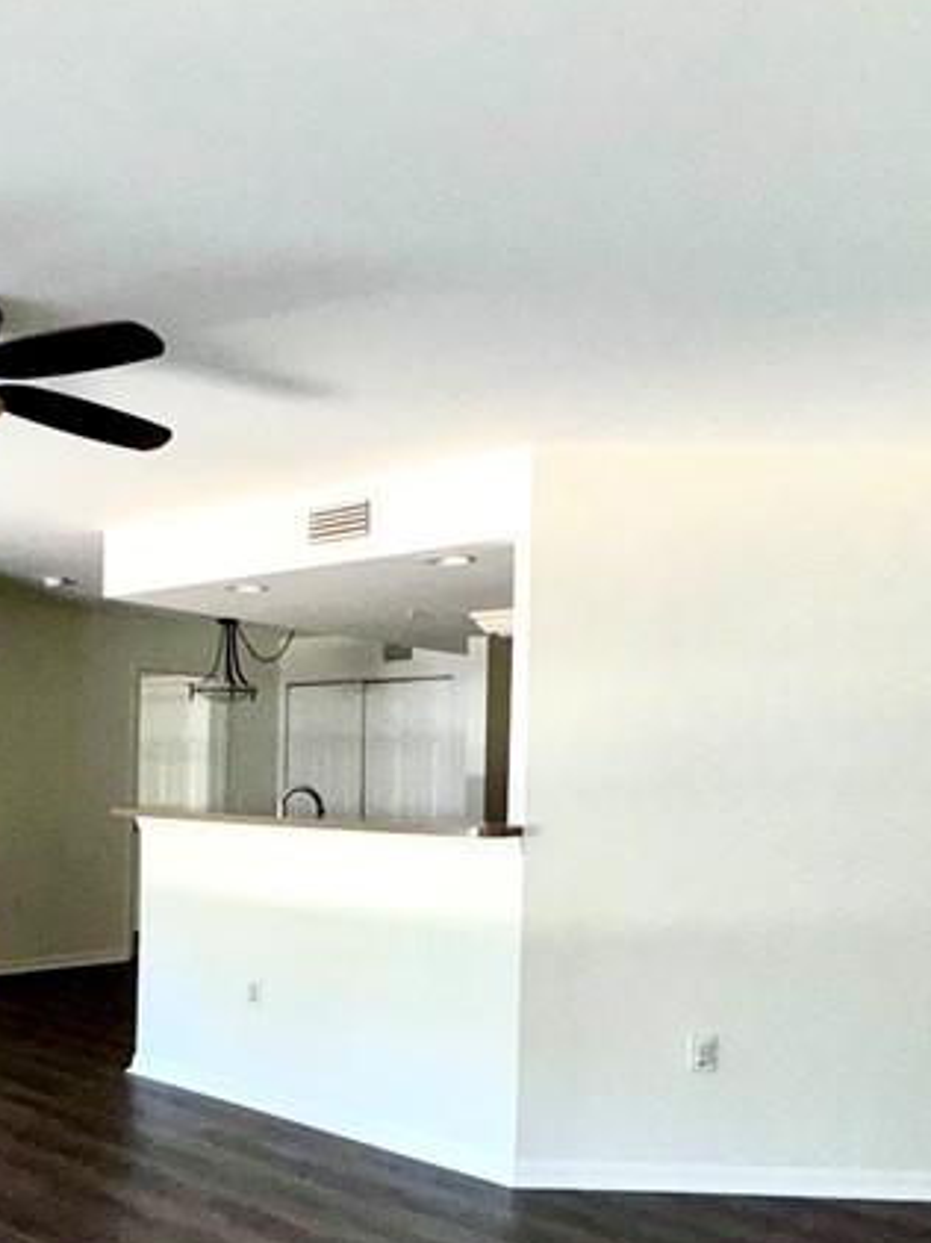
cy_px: 766
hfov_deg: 39.7
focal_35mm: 34
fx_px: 1220
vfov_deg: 53.5
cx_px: 153
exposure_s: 1/86
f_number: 2.2
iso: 160
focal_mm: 2.22
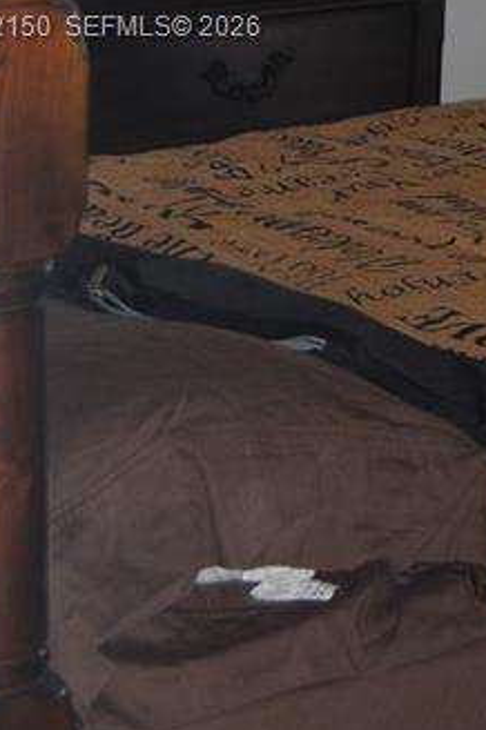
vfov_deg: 14.2
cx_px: 799
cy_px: 29
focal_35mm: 143
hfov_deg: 9.2
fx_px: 2902
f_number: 4
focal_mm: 26
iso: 200
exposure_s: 1/60
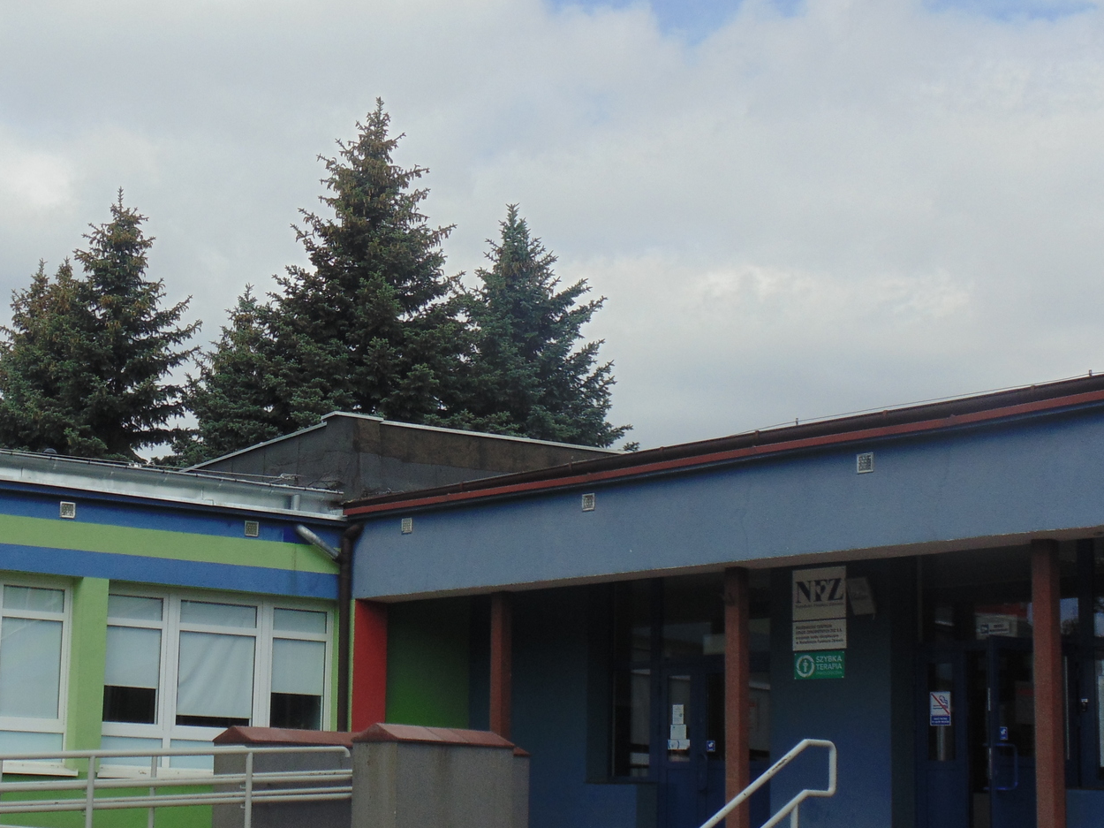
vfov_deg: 23.2
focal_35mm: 63
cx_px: 336
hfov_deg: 30.4
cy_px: 560
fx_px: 2009
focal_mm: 7.4
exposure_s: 1/800
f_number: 3.6
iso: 80
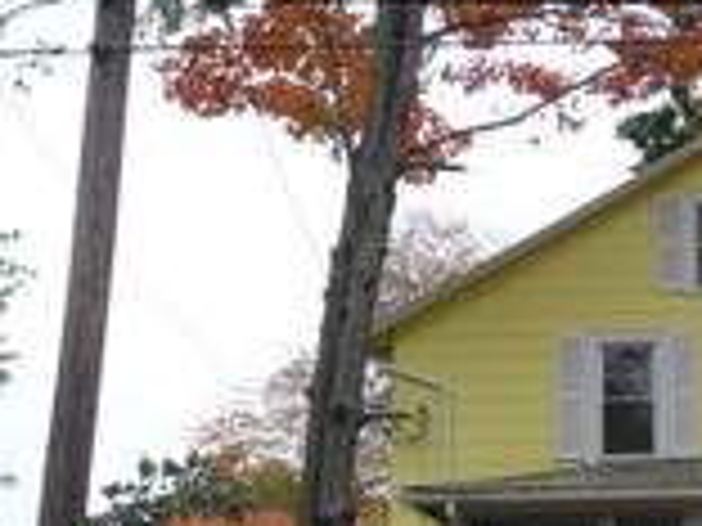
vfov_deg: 23.9
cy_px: 454
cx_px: 706
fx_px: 1217
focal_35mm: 60
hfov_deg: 29.9
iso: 100
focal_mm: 4.9
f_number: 3.5
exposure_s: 1/125
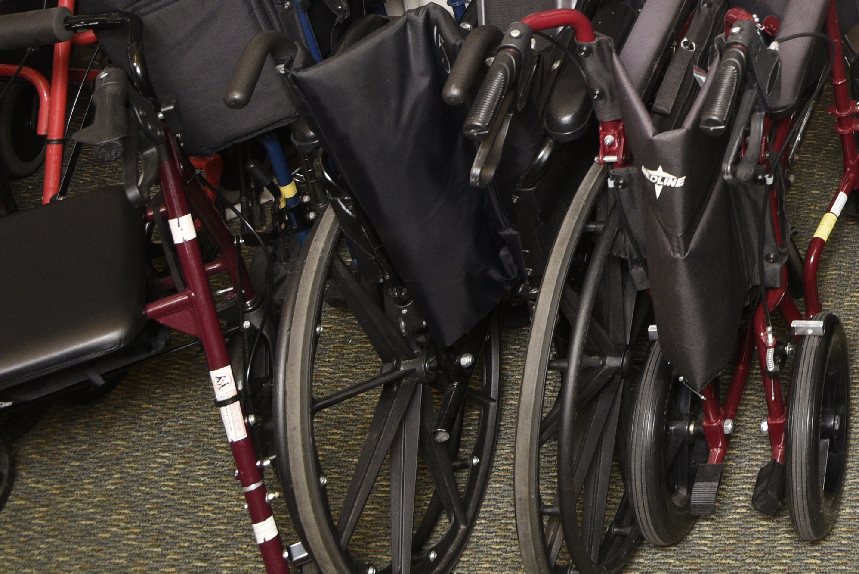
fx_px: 1408
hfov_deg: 26.7
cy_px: -284
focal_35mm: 59
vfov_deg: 19.9
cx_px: 1208
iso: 800
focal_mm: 16
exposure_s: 1/200
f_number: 5.6
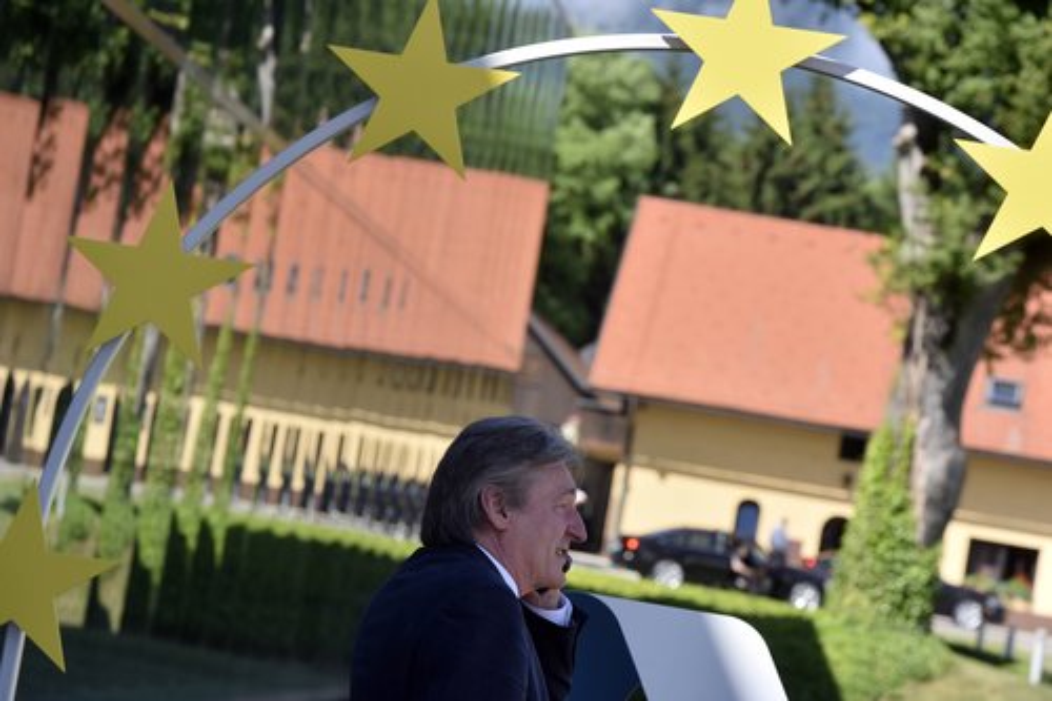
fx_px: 4528
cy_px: 350
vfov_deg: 8.8
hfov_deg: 13.3
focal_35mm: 155
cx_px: 526
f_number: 8
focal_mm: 155
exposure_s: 1/1250
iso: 640
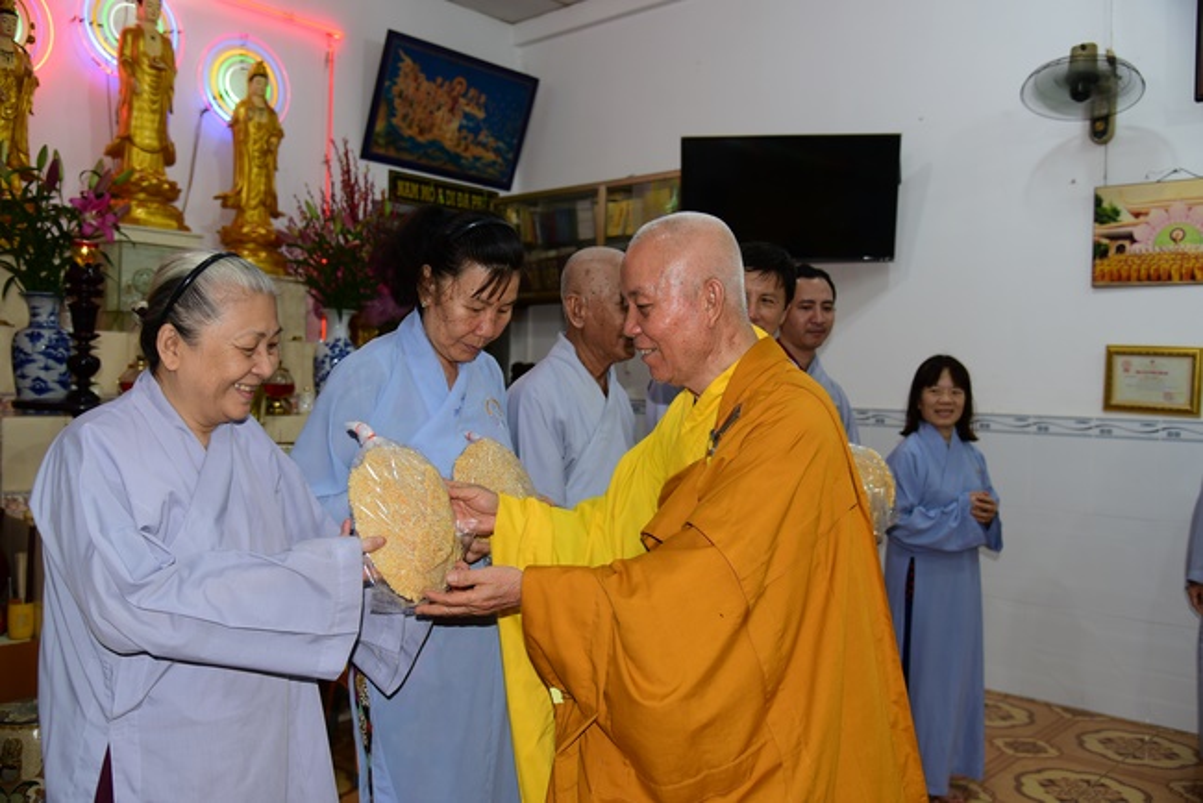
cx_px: 602
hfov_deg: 60.3
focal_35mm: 31
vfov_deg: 42.4
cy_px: 402
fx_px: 1036
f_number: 4
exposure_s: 1/60
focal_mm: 31
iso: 320
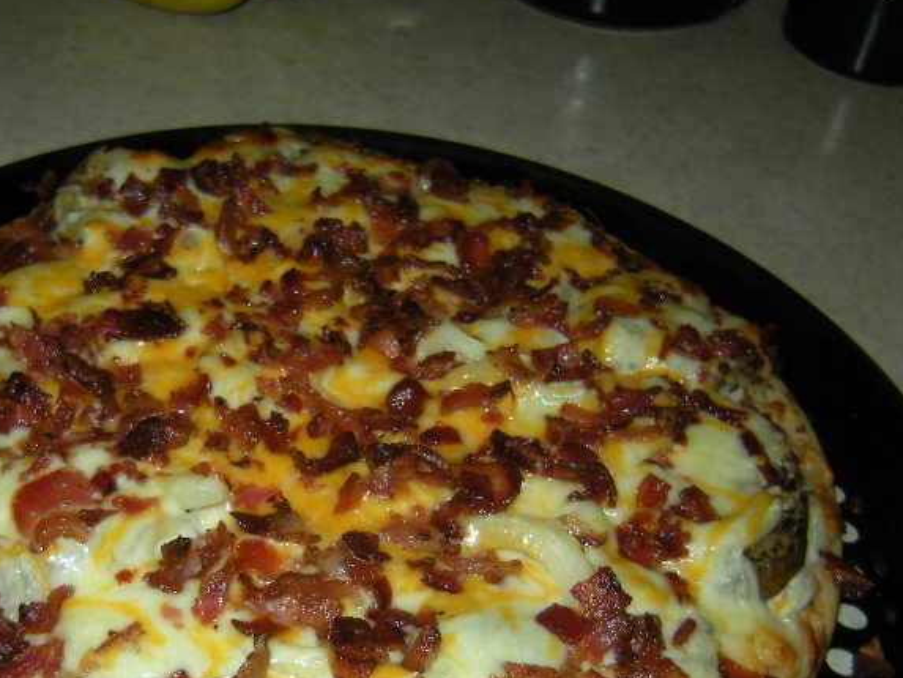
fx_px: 1305
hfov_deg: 37.6
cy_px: 583
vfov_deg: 28.2
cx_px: 277
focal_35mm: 50
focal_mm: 4.7
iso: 64
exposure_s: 1/60
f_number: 2.8
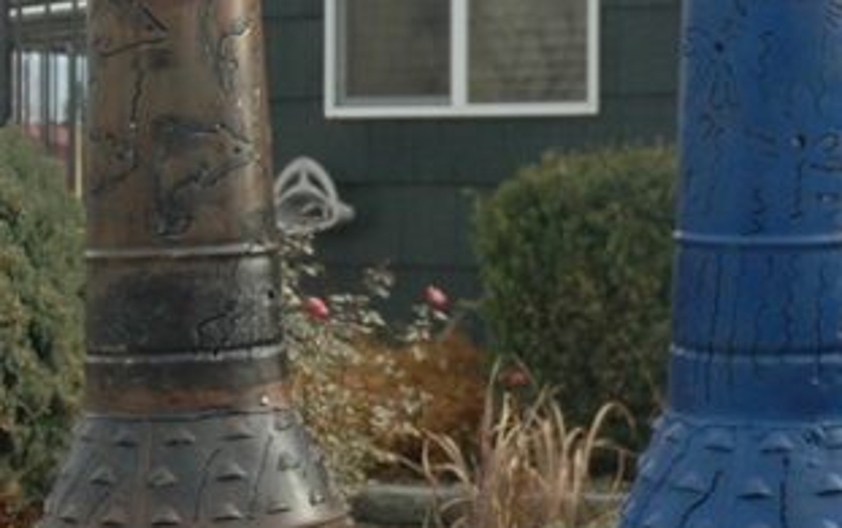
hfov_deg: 15.3
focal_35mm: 136
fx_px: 3116
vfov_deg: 9.7
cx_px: 715
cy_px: 267
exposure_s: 1/640
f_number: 3.8
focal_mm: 27
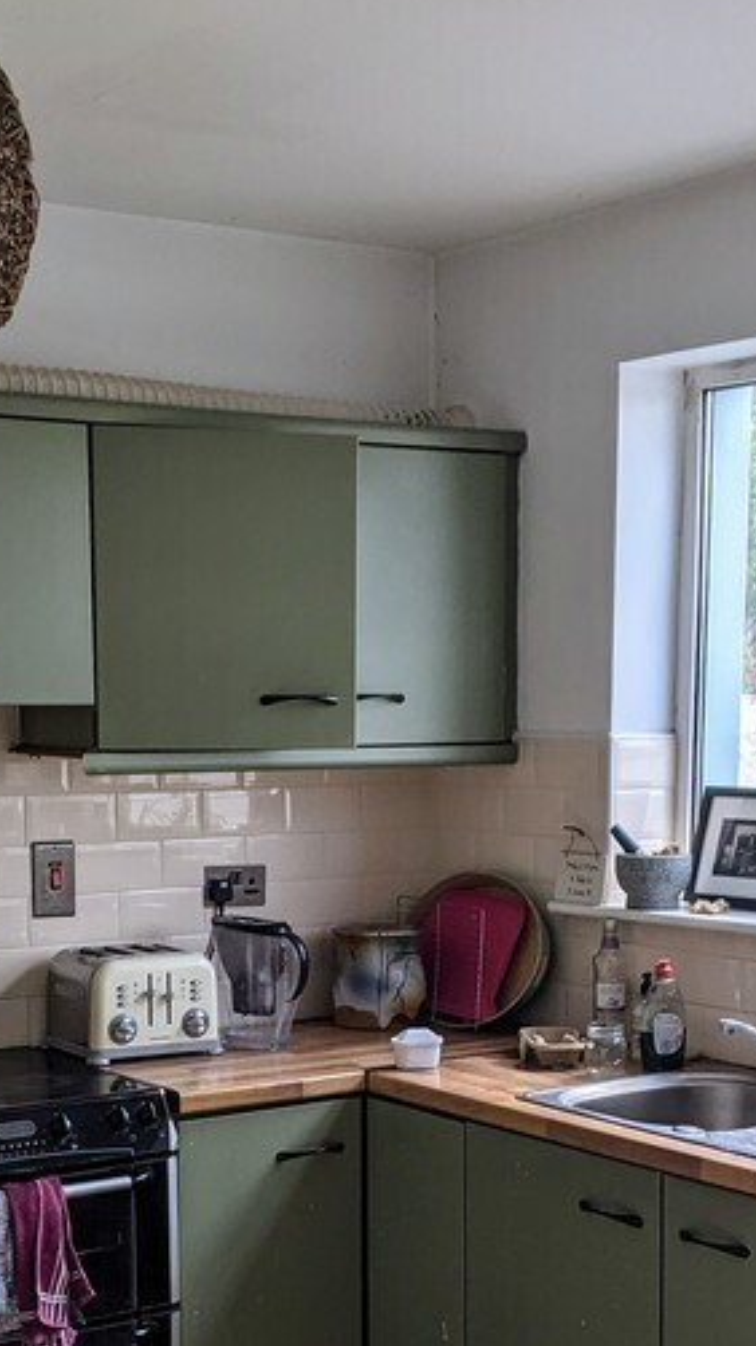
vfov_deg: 34.2
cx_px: 346
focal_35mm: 60
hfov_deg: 20.0
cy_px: 1011
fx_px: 2140
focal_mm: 4.44
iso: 47
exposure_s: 1/460
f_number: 1.8
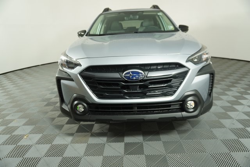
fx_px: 167
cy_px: 84
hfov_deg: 73.7
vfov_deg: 53.2
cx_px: 125
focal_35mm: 24
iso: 320
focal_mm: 16
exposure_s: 1/160
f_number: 4
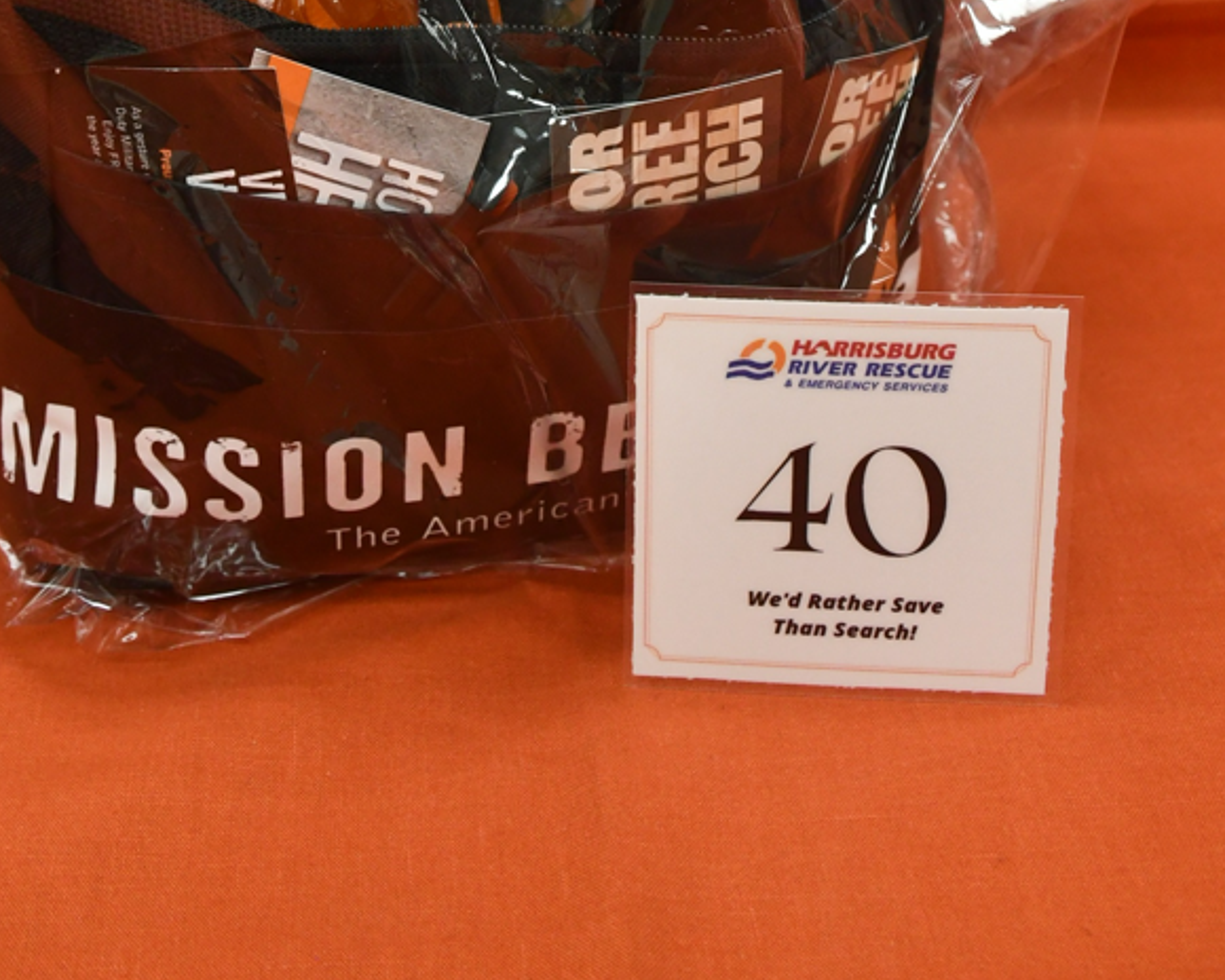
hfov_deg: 31.7
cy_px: -372
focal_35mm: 59
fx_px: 2139
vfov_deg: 22.4
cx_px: 425
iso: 1250
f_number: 4.5
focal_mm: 18
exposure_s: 1/80
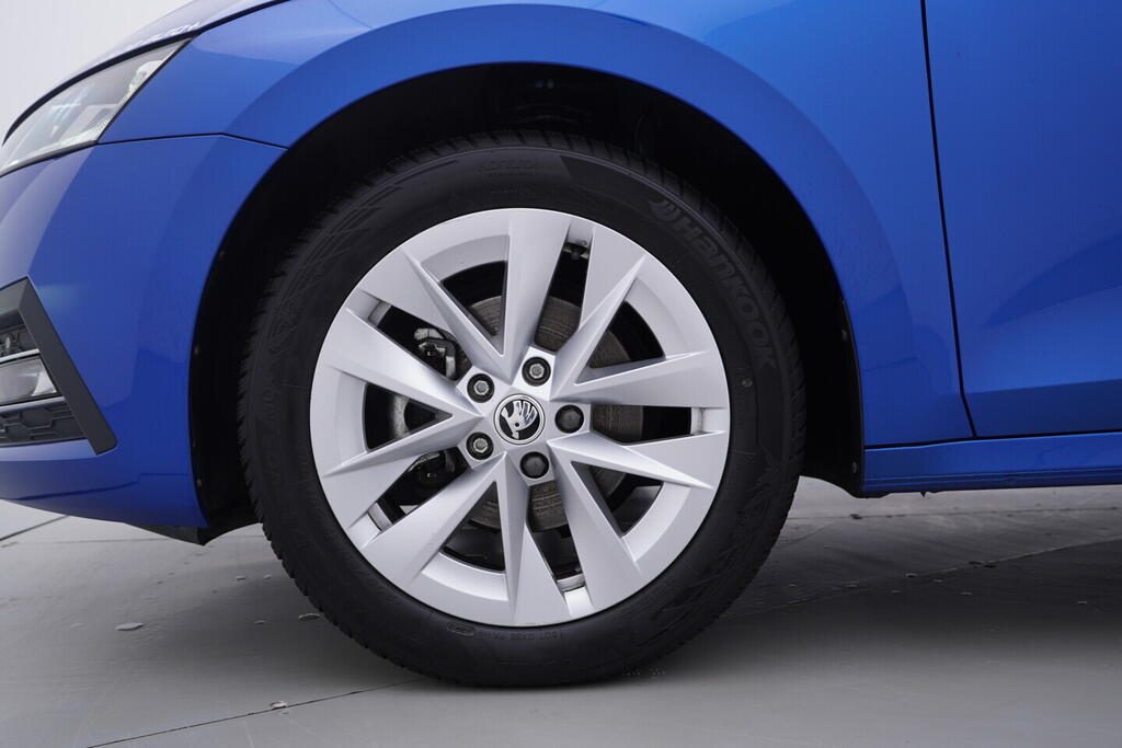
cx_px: 561
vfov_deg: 36.9
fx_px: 1122
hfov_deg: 53.1
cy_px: 374
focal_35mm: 36
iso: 125
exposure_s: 1/80
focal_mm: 24
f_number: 4
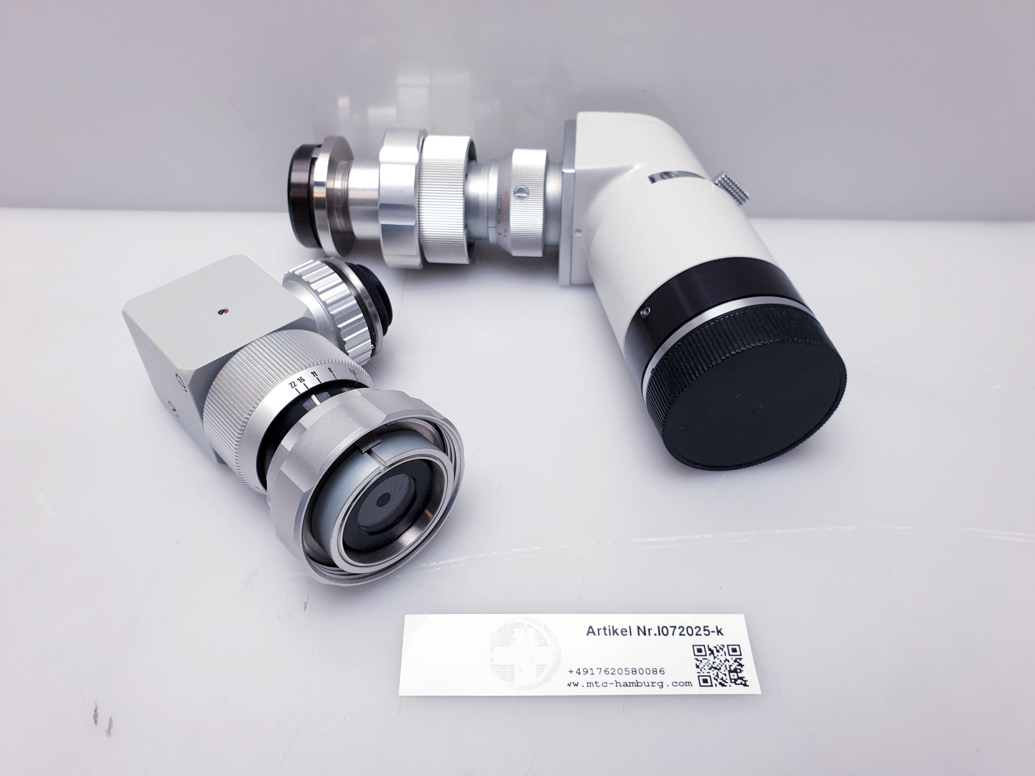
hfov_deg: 67.3
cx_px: 518
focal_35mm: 26
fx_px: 777
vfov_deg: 53.1
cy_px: 388
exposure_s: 1/100
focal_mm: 4.3
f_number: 2.4
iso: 50
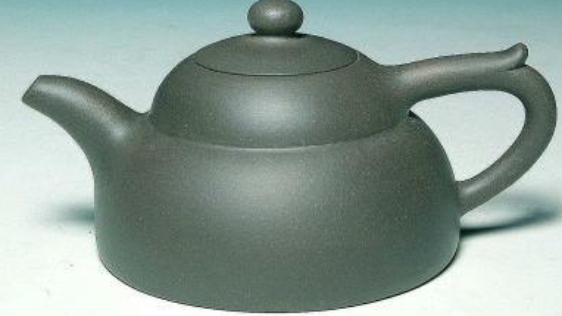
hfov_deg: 20.4
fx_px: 1565
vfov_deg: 11.5
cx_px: 287
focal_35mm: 105
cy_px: 131
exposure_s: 1/4.2
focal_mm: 23.7
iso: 186
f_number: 8
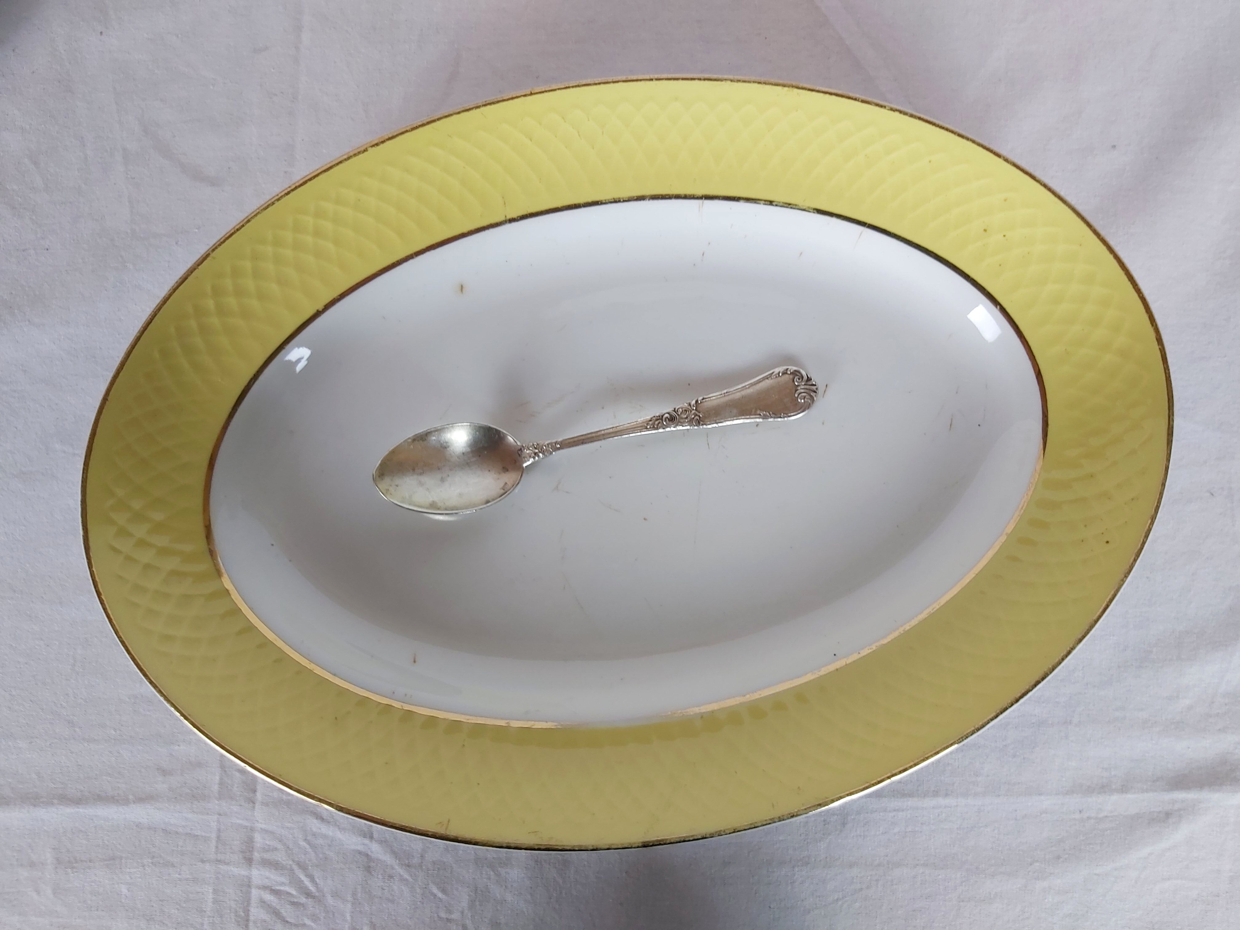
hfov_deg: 67.3
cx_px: 620
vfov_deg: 53.1
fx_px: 931
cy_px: 465
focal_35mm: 26
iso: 80
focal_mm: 3.92
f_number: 1.7
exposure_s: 1/50
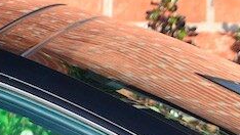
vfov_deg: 1.6
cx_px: 576
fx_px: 4923
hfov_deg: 2.8
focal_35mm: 773
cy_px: 374
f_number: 5.6
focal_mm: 135
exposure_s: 1/640
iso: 500
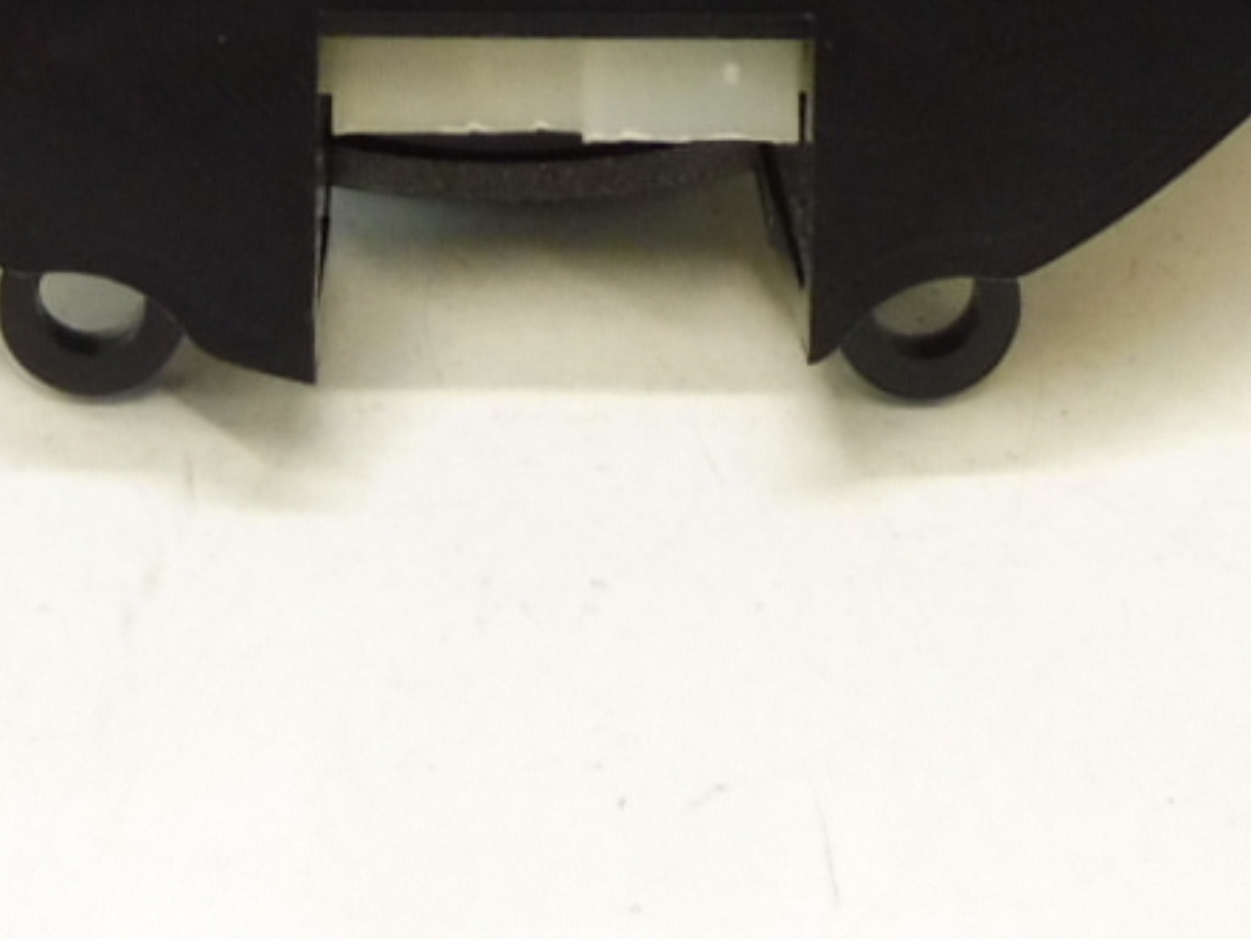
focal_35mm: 115
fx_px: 4157
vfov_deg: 11.4
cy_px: -1051
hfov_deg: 17.1
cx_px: 526
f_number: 3.5
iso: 200
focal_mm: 4.4
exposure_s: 1/60
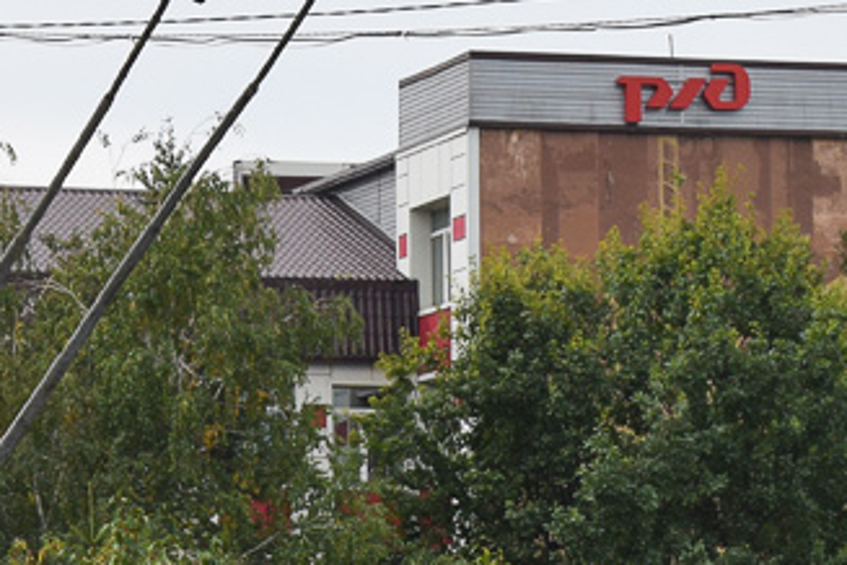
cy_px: 809
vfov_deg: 4.5
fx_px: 7124
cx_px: -114
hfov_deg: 6.8
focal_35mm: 303
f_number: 9
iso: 200
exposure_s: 1/320
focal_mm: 55
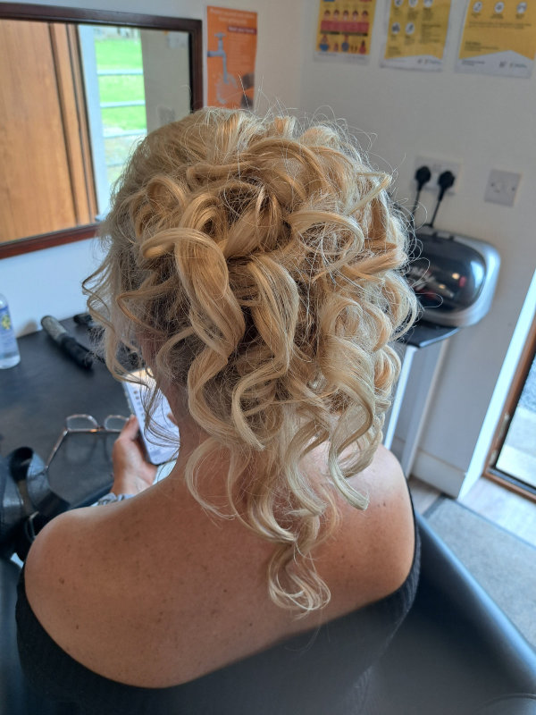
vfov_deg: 71.6
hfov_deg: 56.8
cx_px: 268
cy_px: 358
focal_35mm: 24
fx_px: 495
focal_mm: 5.2
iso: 50
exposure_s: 1/50
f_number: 1.8
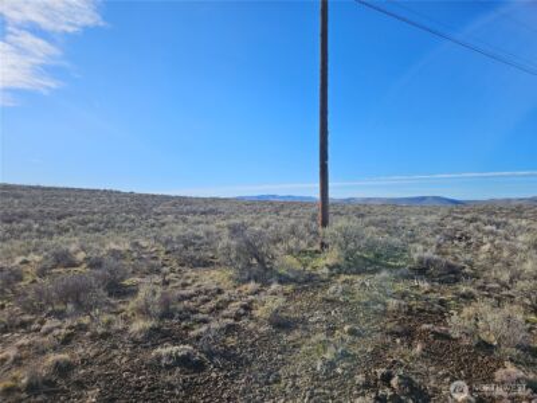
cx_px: 268
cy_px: 202
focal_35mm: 23
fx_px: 357
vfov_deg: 58.9
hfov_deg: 73.9
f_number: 1.8
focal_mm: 5.4
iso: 25
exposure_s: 1/2551
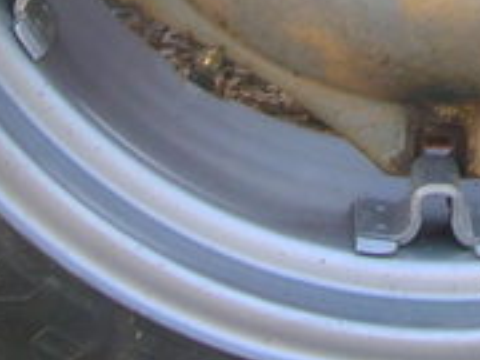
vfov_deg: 10.9
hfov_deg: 14.9
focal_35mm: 130
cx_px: 477
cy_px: -229
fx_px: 1803
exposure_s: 1/30
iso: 50
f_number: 4.9
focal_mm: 5.7
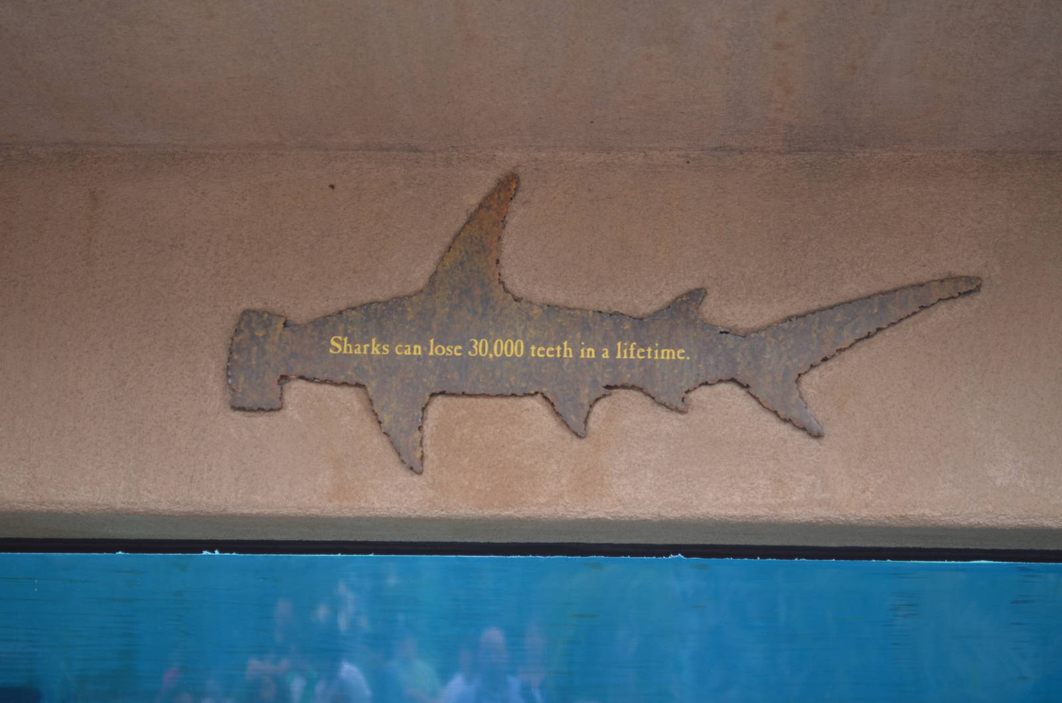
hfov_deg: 24.7
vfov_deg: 16.5
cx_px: 531
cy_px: 352
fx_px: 2429
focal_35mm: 82
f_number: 5.6
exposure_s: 1/80
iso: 400
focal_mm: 55
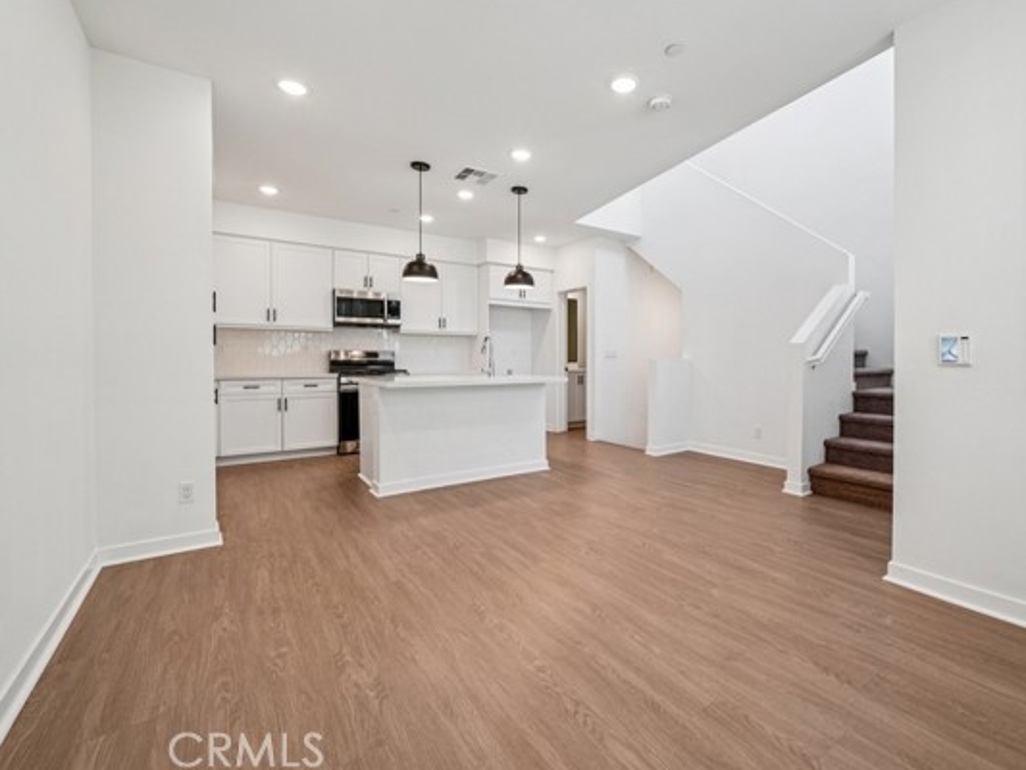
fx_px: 445
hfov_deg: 97.3
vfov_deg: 81.7
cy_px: 368
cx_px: 595
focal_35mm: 15
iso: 400
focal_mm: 13
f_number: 8
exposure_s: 1/30
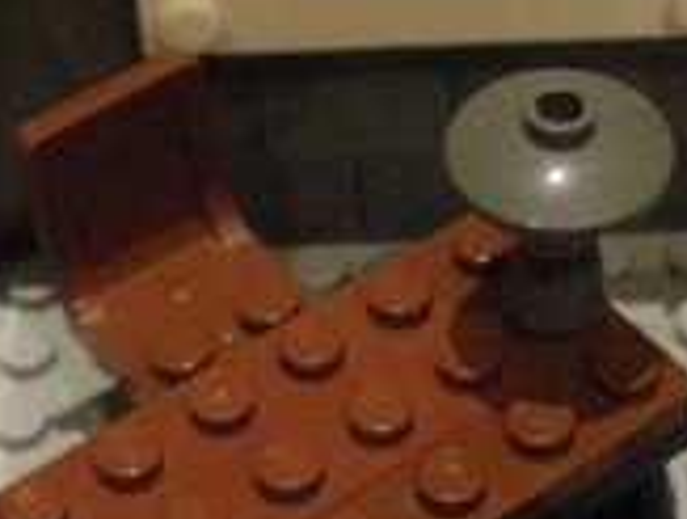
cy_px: 464
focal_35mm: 141
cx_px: 432
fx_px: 2805
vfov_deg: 10.5
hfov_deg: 14.0
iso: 800
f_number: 3.5
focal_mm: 6.3
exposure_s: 1/15
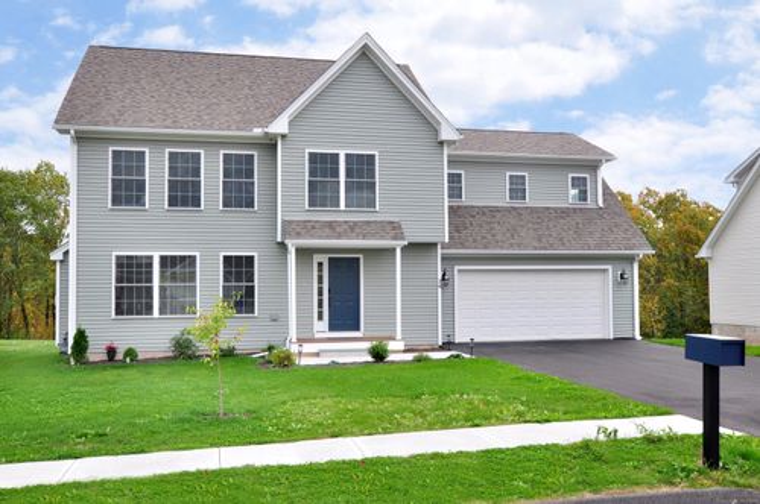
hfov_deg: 67.4
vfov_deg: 47.8
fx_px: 569
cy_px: 252
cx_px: 380
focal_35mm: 27
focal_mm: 18
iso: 400
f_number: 8
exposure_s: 1/200
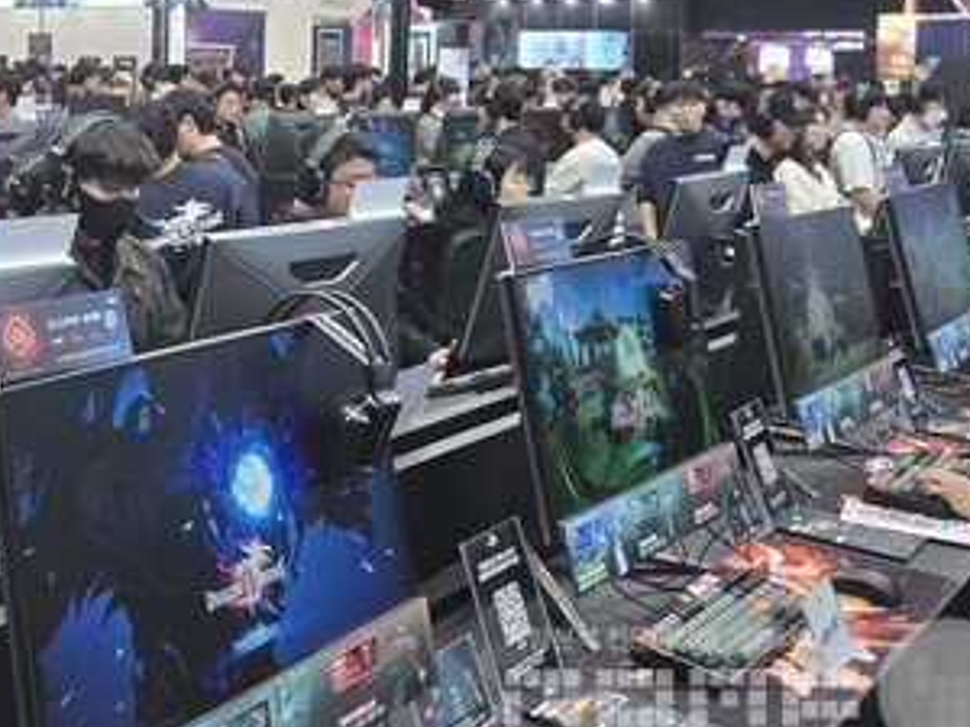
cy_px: 84
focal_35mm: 46
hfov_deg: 38.5
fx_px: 1289
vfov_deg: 30.3
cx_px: 100
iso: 160
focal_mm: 5.4
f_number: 1.8
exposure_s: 1/120
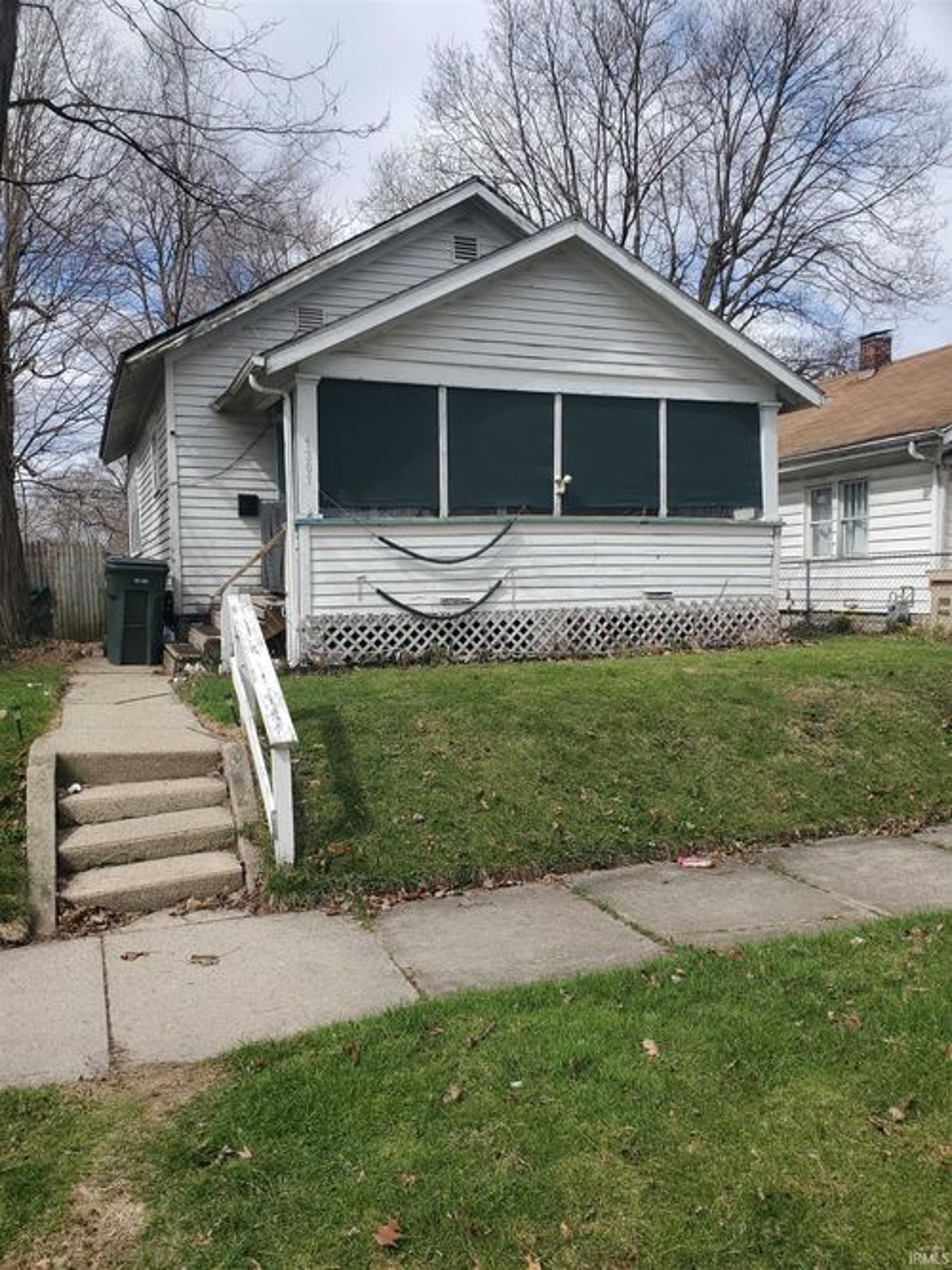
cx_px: 476
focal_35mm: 26
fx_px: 954
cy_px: 635
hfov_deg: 53.0
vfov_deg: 67.3
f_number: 2.4
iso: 50
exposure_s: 1/1192
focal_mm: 4.3
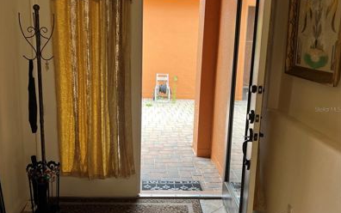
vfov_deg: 34.5
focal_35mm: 37
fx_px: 344
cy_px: 109
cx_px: 170
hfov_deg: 52.7
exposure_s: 1/120
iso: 50
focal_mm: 5.7
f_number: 1.5
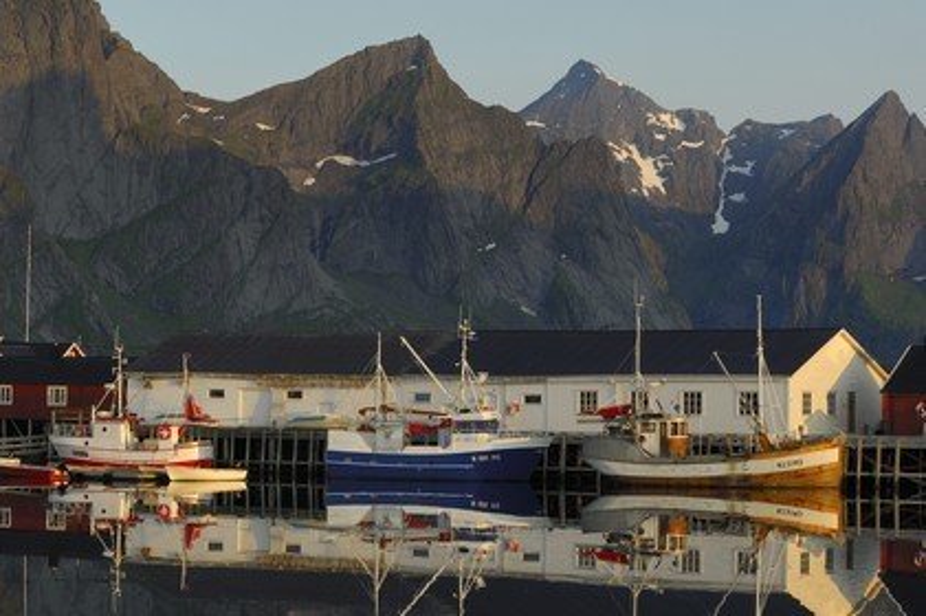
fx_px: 2699
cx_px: 463
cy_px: 308
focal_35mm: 105
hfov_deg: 19.5
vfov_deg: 13.0
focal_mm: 70
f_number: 7.6
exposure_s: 1/80
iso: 100
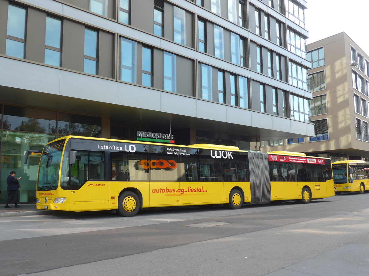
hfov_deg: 54.0
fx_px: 362
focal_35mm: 34
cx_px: 184
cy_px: 138
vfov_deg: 41.8
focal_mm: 7
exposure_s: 1/250
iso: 80
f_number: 2.8
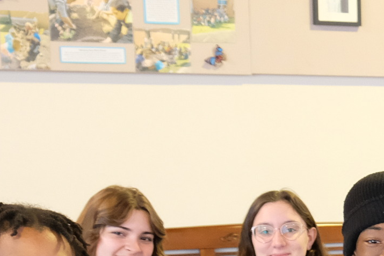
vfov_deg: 10.3
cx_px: 653
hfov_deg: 14.2
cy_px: 338
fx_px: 1387
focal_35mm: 130
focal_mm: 20.5
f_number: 4
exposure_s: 1/7.5
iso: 3200
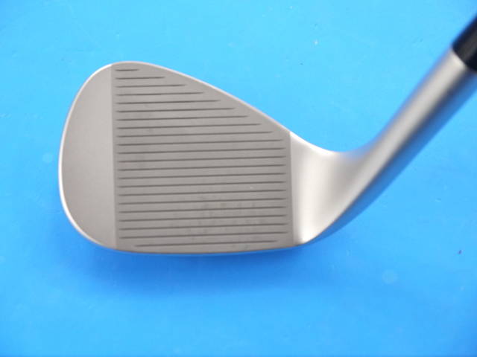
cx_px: 238
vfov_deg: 17.6
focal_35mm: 84
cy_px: 178
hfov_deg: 23.3
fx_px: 1157
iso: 800
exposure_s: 1/60
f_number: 5.6
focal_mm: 42
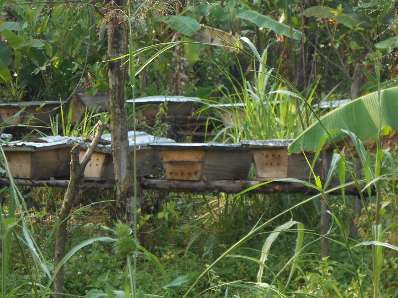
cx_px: 199
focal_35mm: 105
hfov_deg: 18.7
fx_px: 1207
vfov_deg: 14.1
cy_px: 149
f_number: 5
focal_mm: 18.7
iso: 100
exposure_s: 1/60
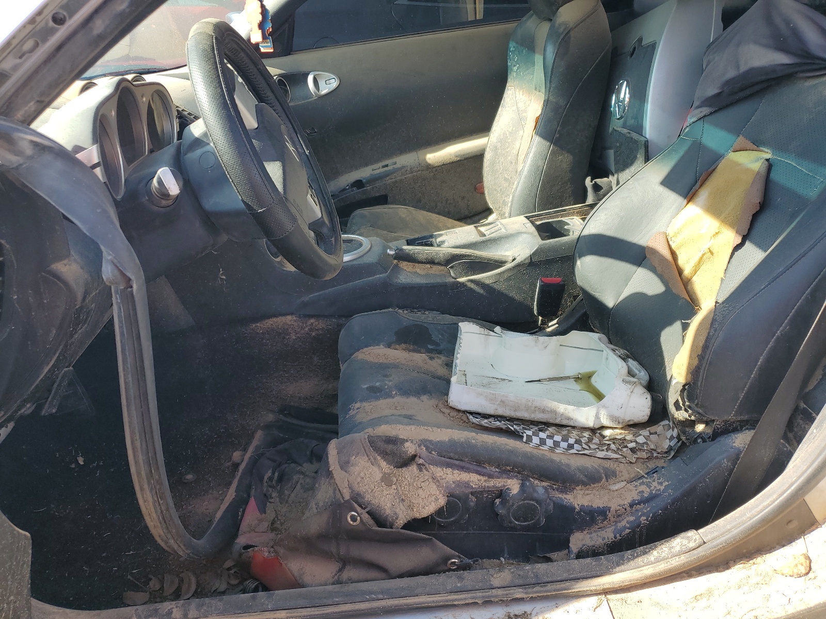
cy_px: 310
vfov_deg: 53.1
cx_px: 413
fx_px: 620
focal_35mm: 26
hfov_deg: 67.3
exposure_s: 1/526
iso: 50
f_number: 1.5
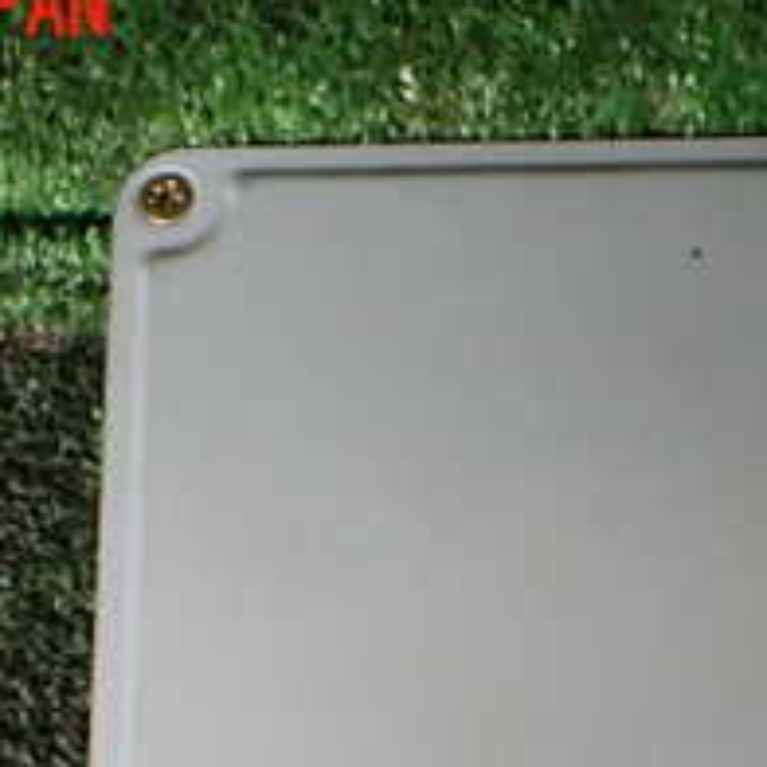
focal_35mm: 81
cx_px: 571
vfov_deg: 20.4
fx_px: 2031
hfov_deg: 21.2
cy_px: 841
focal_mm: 5.4
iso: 800
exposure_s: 1/100
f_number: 2.3
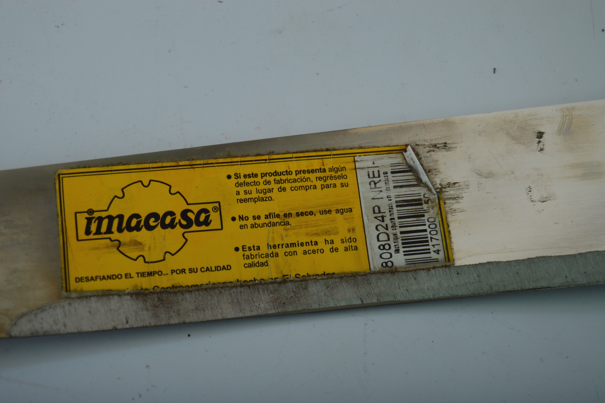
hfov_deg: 24.6
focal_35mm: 82
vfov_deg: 16.5
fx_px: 1385
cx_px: 302
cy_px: 202
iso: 200
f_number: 5.6
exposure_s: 1/200
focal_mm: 55
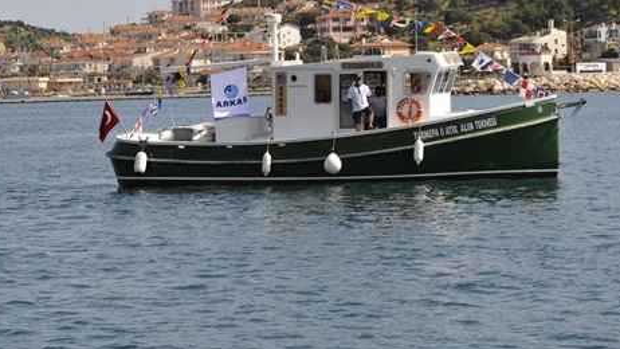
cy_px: 96
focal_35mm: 163
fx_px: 2680
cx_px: 345
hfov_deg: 13.2
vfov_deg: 7.4
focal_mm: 120
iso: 200
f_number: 10
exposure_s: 1/400
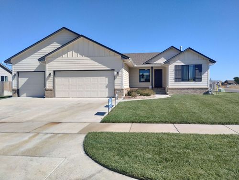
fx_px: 194
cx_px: 120
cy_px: 90
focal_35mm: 28
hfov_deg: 63.4
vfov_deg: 49.8
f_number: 1.8
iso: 100
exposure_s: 1/926
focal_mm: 4.27
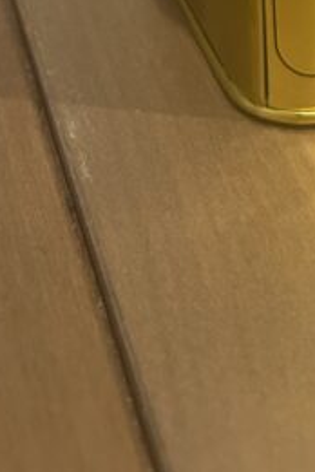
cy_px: -356
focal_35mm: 106
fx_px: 1391
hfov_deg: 12.5
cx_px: 411
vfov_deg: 16.4
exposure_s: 1/50
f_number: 1.5
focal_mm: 5.7
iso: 200
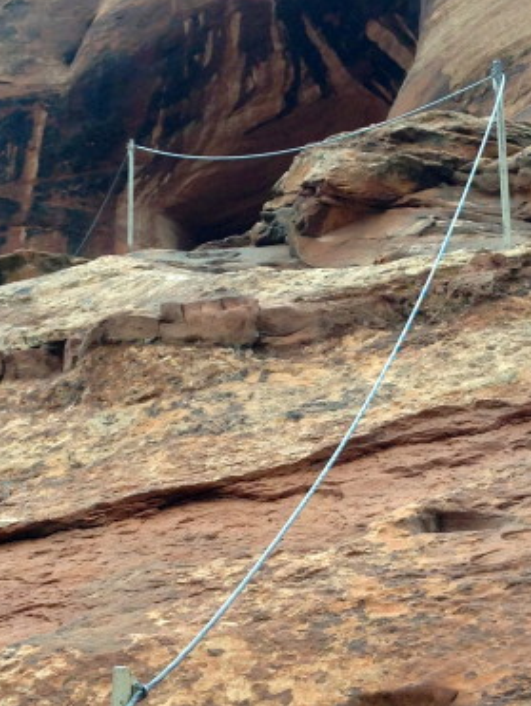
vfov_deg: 21.2
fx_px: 1858
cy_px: 603
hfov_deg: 16.1
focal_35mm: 91
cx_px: 426
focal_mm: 4.12
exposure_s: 1/120
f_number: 2.4
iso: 50
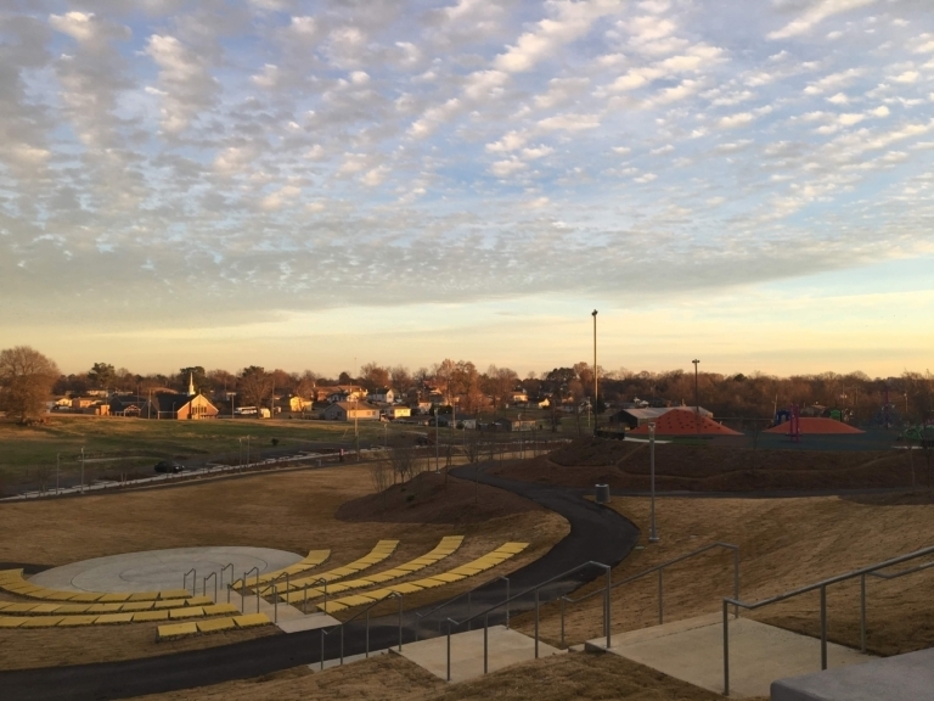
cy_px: 350
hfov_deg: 61.7
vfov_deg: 48.2
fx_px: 782
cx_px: 467
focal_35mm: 29
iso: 25
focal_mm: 4.15
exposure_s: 1/200
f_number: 2.2
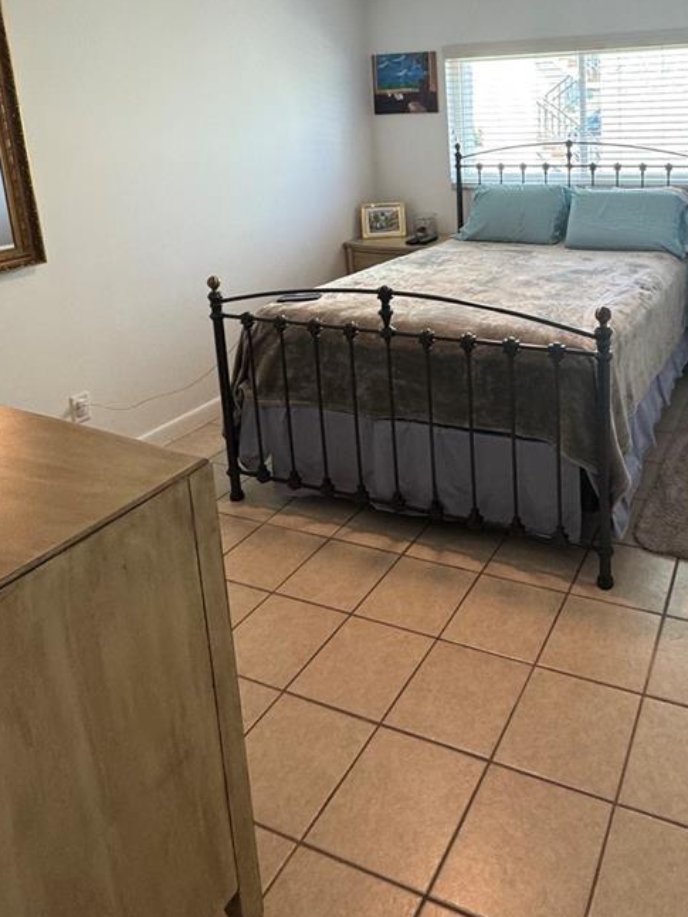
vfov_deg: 63.4
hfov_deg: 50.6
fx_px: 689
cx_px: 528
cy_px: 230
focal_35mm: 26
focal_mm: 2.22
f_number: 2.2
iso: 200
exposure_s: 1/120
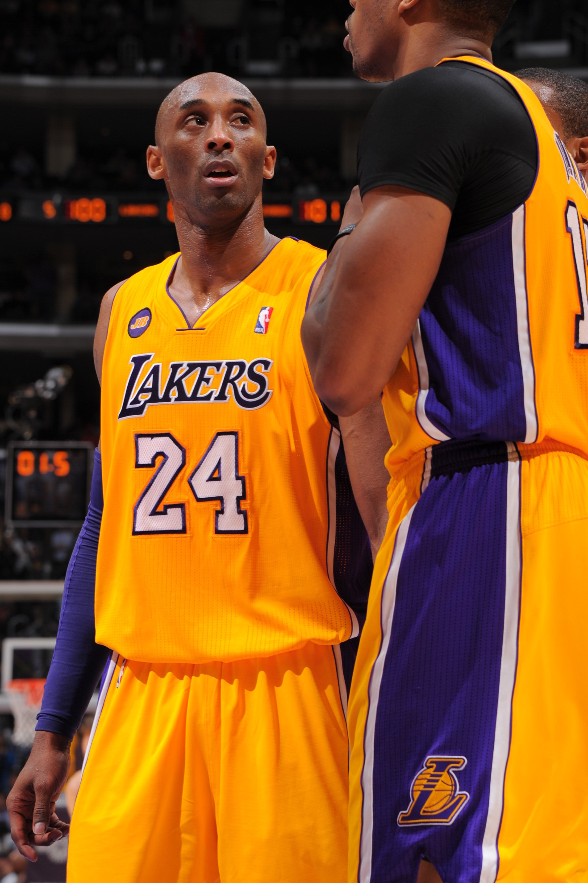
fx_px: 3433
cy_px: 371
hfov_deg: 9.8
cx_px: 291
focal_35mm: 140
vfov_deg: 14.7
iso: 320
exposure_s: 1/250
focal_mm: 120
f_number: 7.1
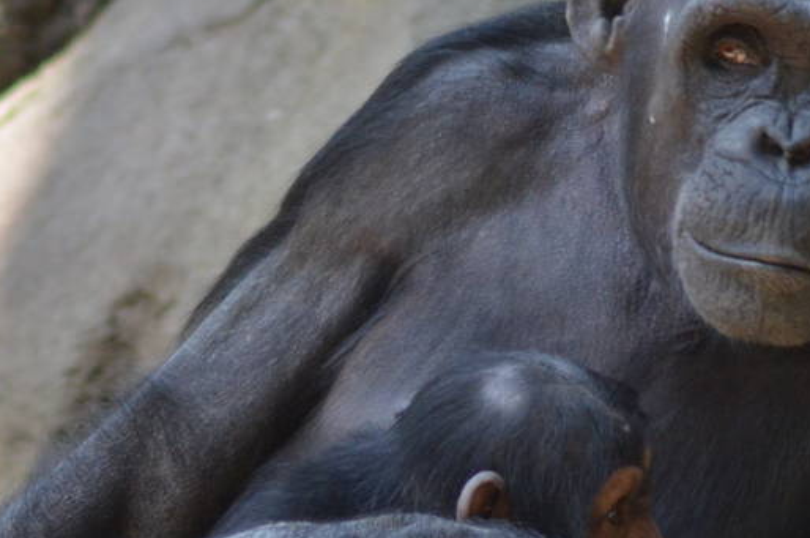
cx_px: 290
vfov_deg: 1.2
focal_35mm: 1167
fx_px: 26216
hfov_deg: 1.8
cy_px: 470
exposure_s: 1/500
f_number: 5
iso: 800
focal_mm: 250
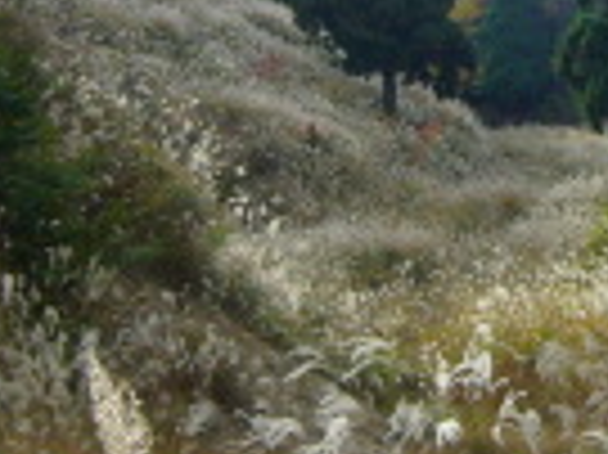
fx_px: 2088
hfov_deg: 16.4
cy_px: -40
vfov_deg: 12.2
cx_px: 509
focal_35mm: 119
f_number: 3
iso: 80
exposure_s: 1/400
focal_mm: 5.4
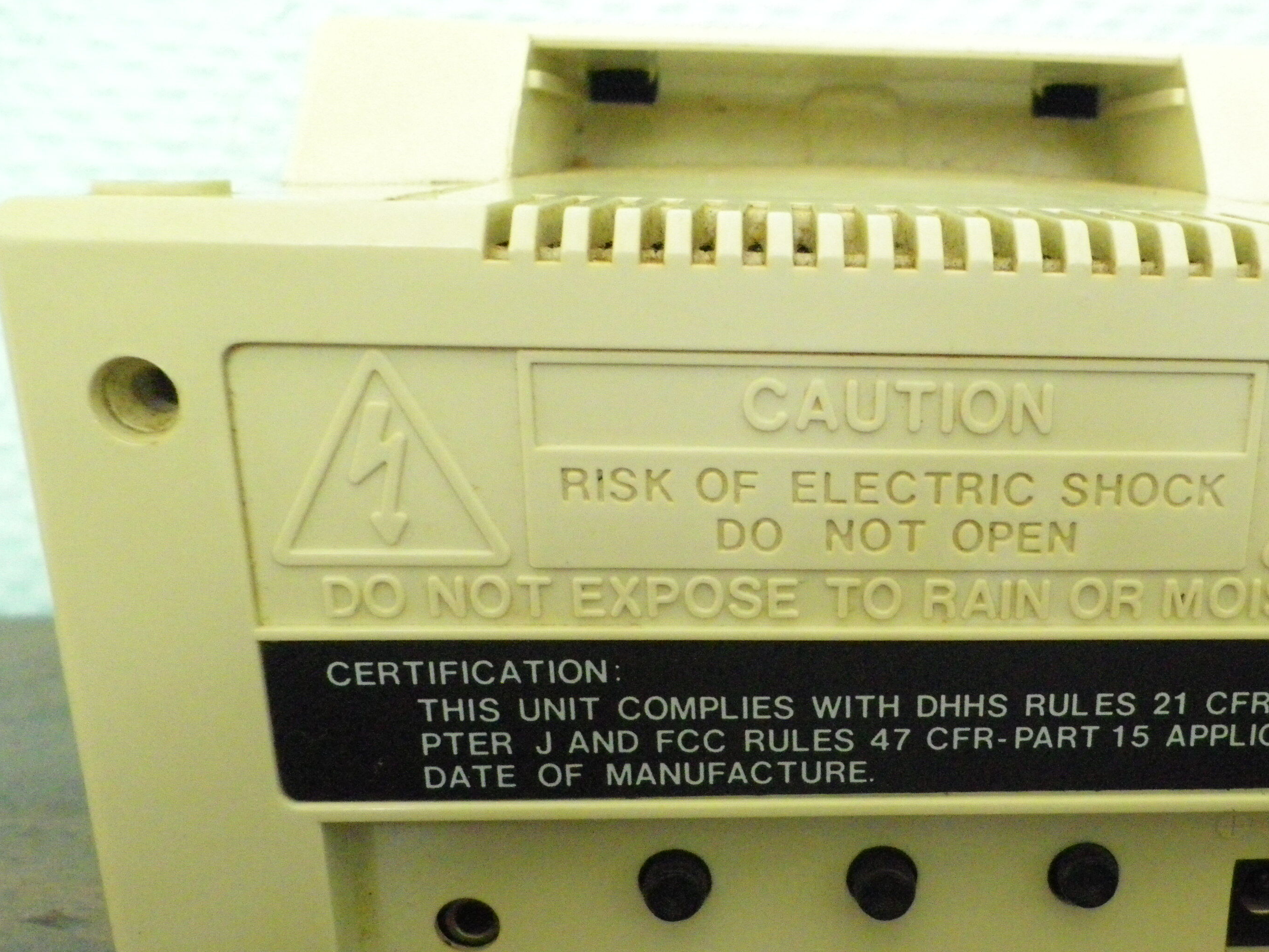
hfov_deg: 44.6
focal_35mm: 41
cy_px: 663
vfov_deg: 34.7
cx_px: 911
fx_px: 1503
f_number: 2.6
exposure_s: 1/50
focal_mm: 4.9
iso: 800
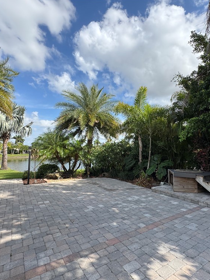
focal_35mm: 19
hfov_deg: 68.3
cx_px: 120
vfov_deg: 84.7
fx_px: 154
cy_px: 141
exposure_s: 1/771
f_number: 2.2
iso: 40
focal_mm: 2.22
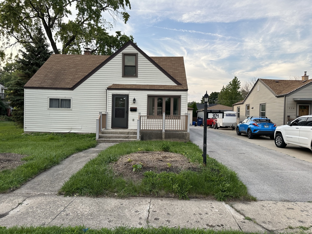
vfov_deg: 56.8
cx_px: 156
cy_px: 117
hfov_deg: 71.6
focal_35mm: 24
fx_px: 216
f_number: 1.78
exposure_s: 1/646
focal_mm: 6.86
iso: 80
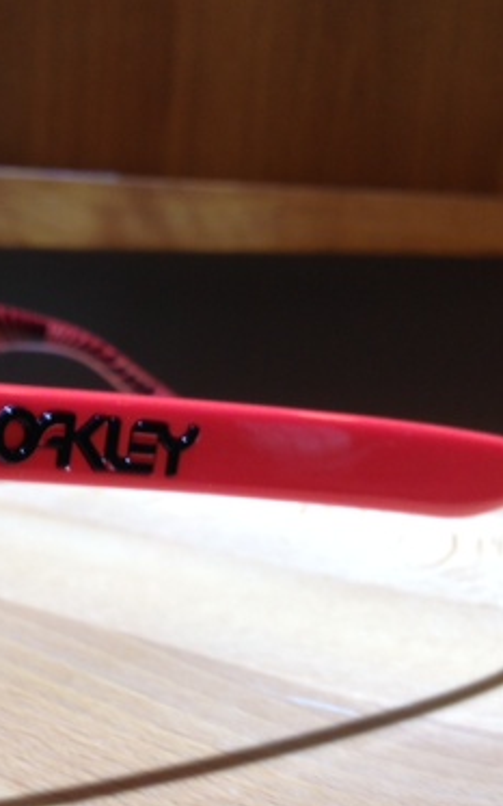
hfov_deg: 20.8
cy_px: 462
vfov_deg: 33.9
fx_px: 1317
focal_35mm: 60
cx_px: -13
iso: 64
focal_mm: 4.13
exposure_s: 1/20
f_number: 2.4
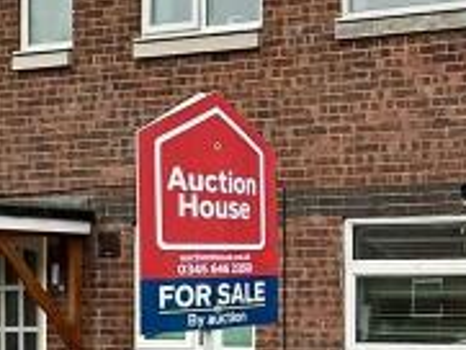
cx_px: 698
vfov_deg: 18.6
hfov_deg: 21.0
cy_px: 257
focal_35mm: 79
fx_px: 1064
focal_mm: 2.22
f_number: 2.2
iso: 40
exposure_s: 1/186
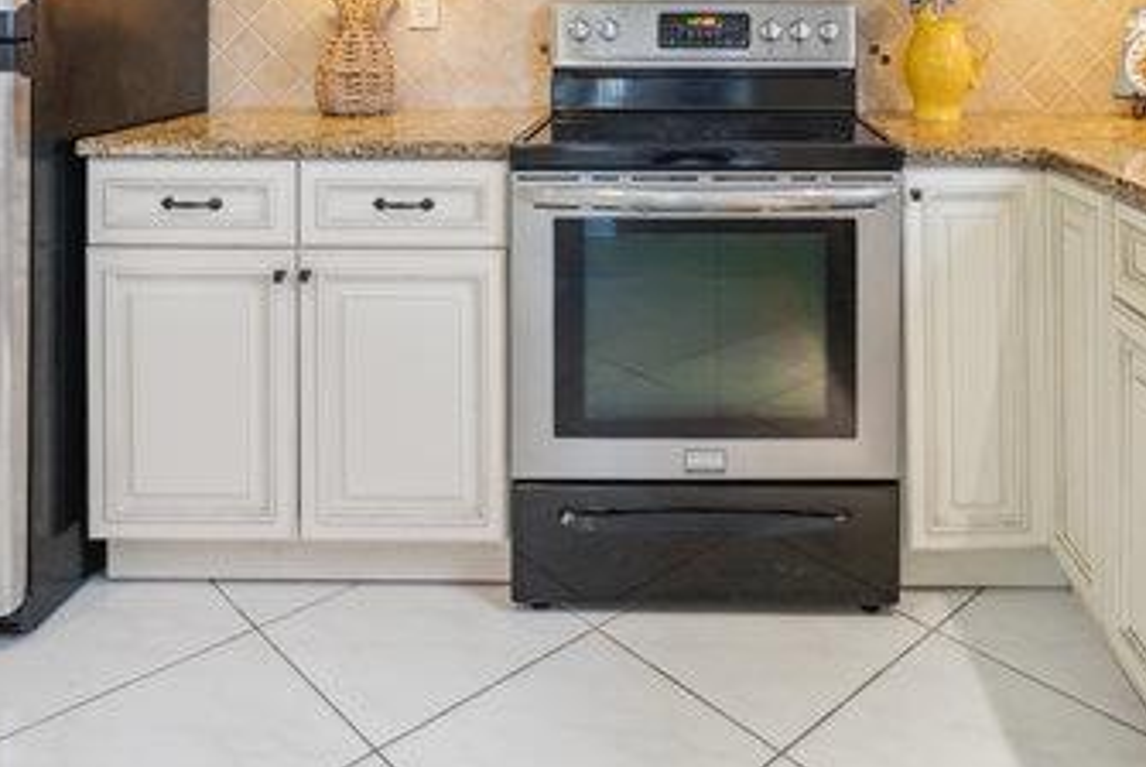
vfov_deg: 38.6
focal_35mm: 31
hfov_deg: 59.7
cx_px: 688
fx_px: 988
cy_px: 38
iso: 1250
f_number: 5.6
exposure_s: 1/80
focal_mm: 16
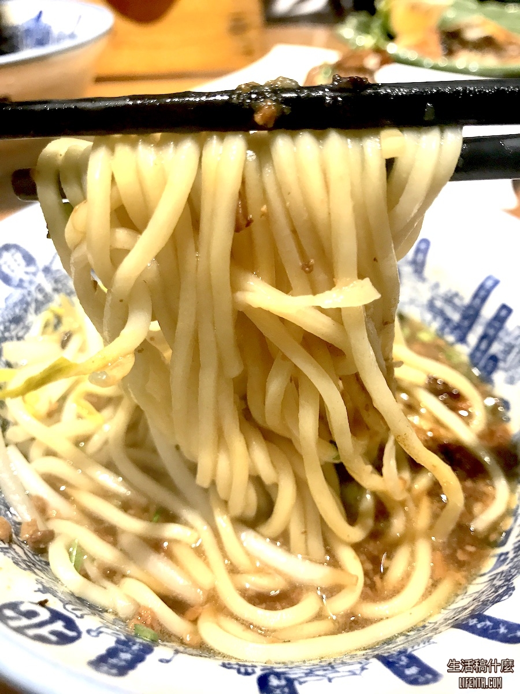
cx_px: 260
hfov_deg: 49.7
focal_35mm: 28
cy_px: 347
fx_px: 561
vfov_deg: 63.4
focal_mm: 3.99
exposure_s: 1/30
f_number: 1.8
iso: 32
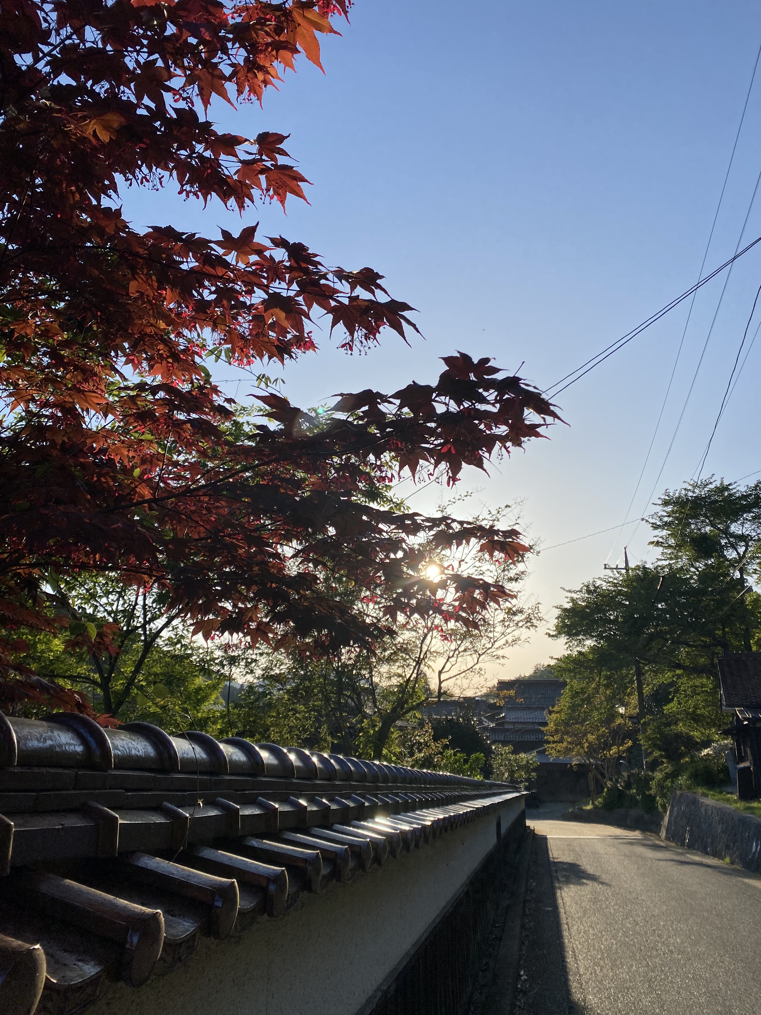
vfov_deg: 67.3
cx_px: 380
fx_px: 762
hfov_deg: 53.1
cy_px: 508
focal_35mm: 26
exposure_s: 1/3610
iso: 32
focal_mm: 4.25
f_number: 1.8
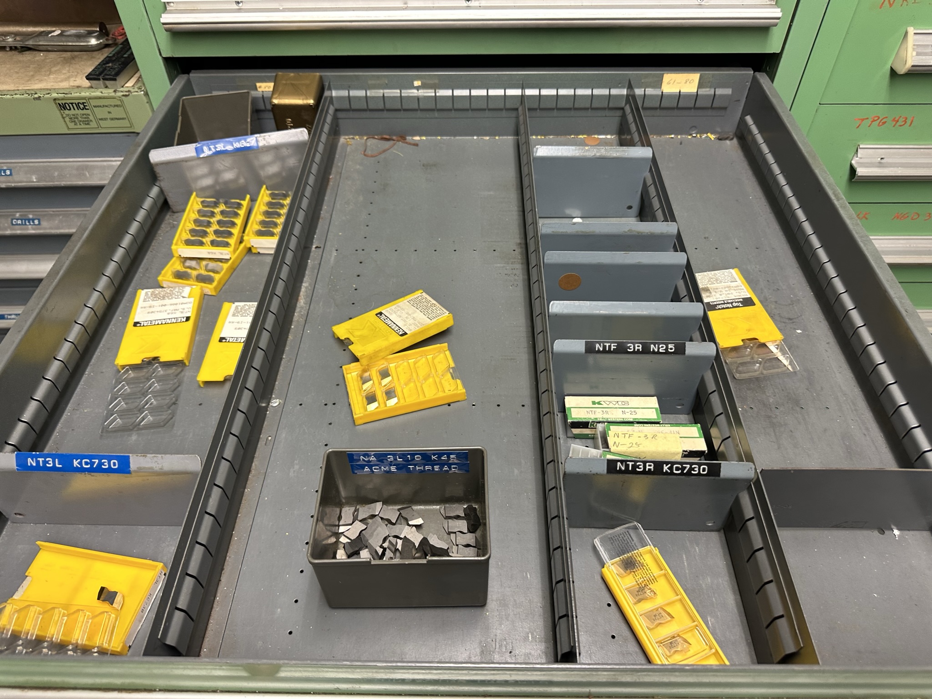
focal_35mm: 24
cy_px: 350
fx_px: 646
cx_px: 466
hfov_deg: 71.6
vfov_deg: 56.8
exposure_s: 1/60
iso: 125
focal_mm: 6.86
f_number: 1.78
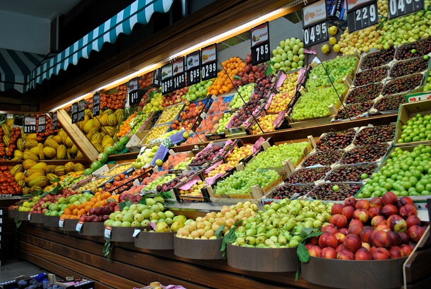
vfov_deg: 40.1
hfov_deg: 57.2
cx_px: 216
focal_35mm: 33
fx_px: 396
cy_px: 144
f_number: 4
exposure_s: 1/50
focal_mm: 22
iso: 200
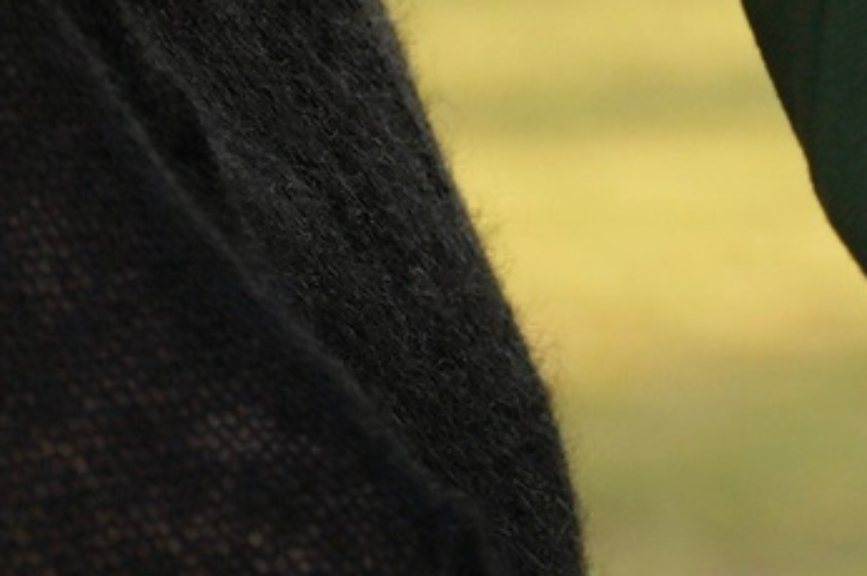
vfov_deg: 2.8
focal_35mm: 489
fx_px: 11765
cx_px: 536
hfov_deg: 4.2
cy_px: -1238
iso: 200
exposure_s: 1/400
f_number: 4
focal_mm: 66
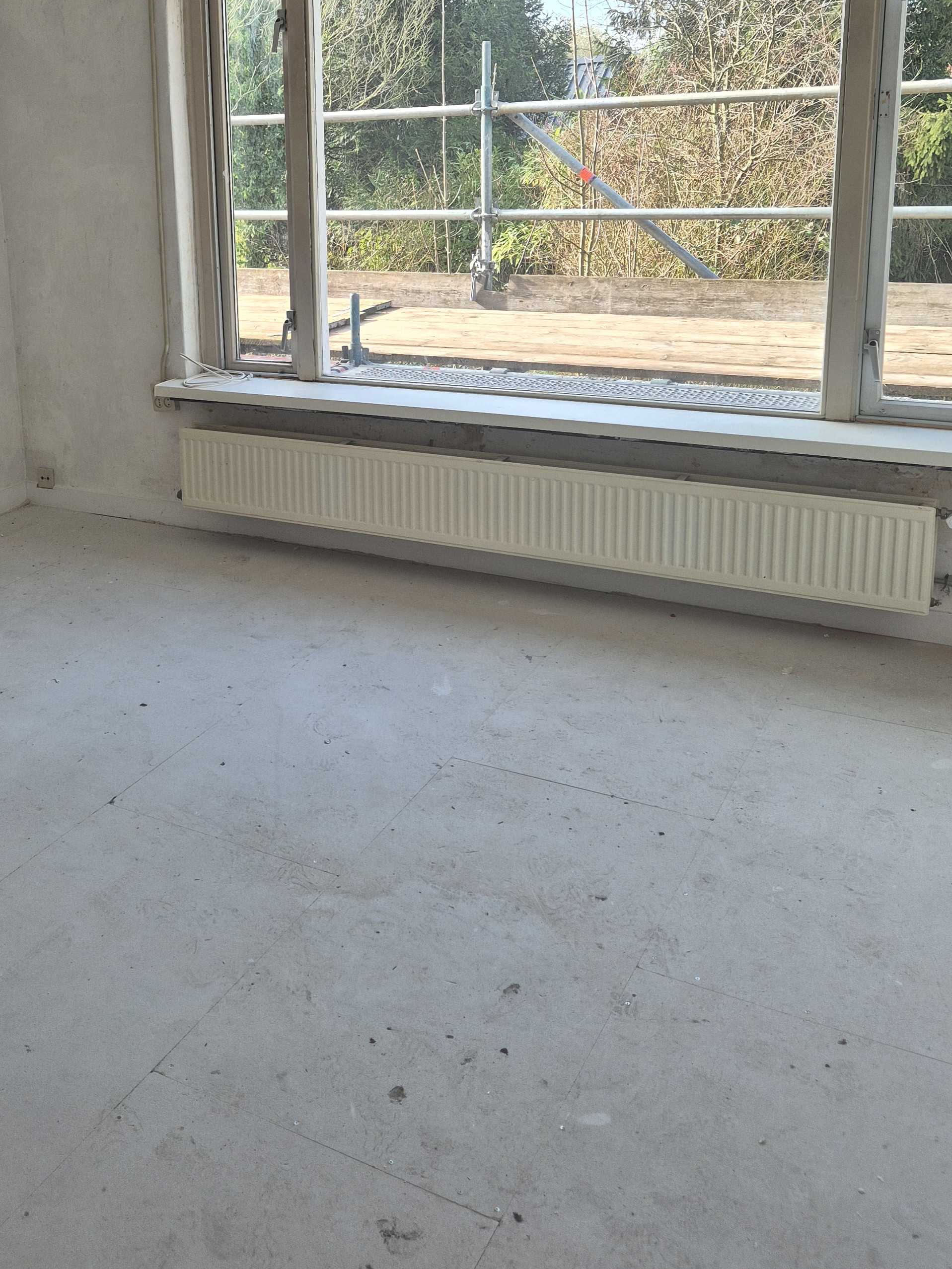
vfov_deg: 50.3
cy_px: 410
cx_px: 228
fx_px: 1320
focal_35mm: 36
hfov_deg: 38.5
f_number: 1.8
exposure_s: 1/180
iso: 40
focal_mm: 5.4
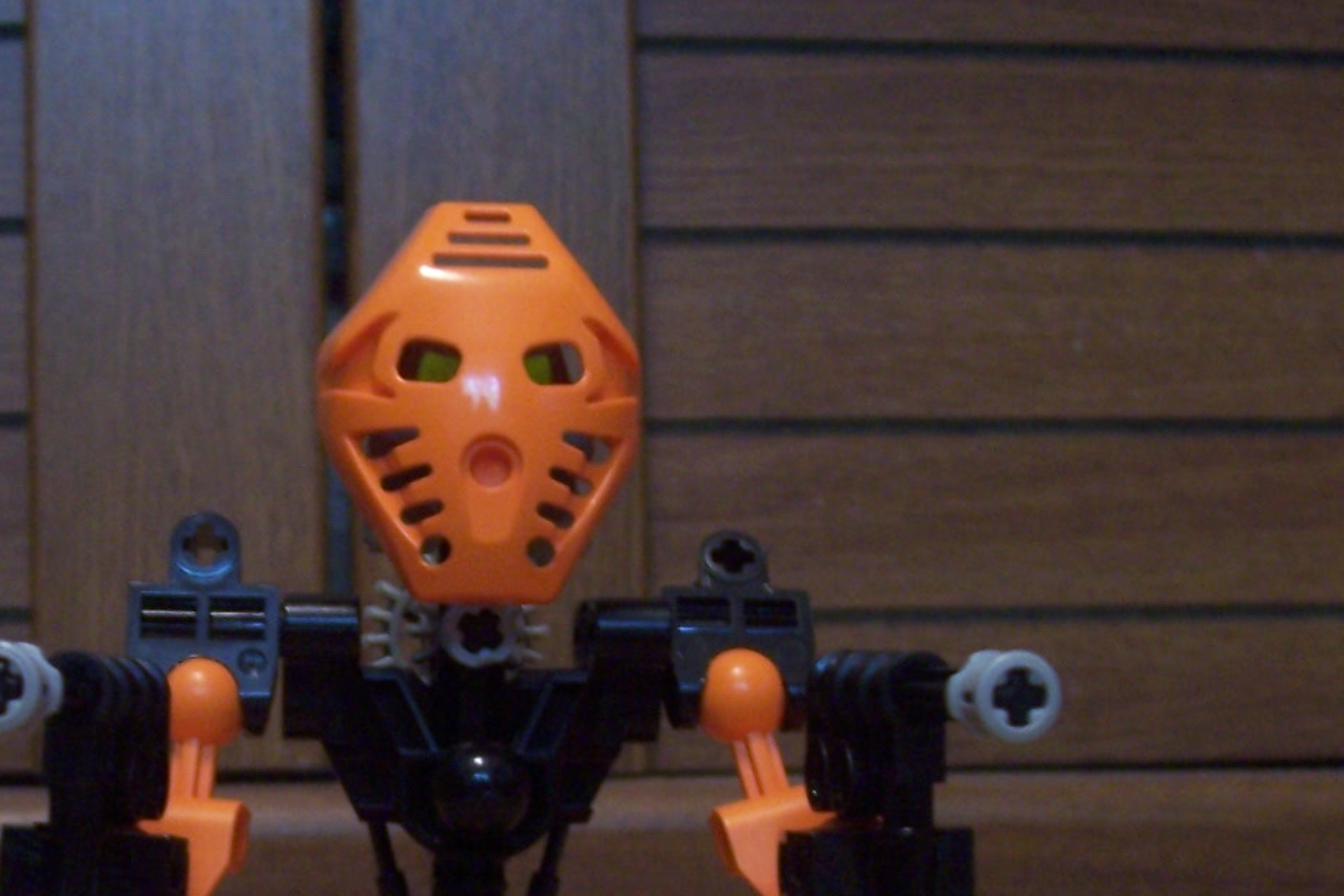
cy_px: 826
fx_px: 2874
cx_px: 491
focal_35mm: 77
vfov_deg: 17.4
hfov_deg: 26.2
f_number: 3
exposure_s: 1/8
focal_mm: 7
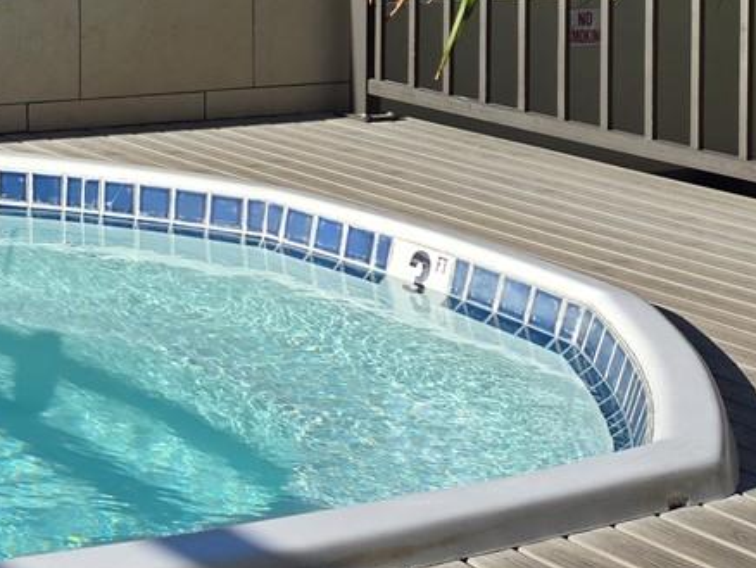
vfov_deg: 16.2
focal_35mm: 84
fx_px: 1836
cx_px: -399
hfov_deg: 19.9
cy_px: -268
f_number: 1.8
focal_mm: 5.4
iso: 25
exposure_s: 1/2038
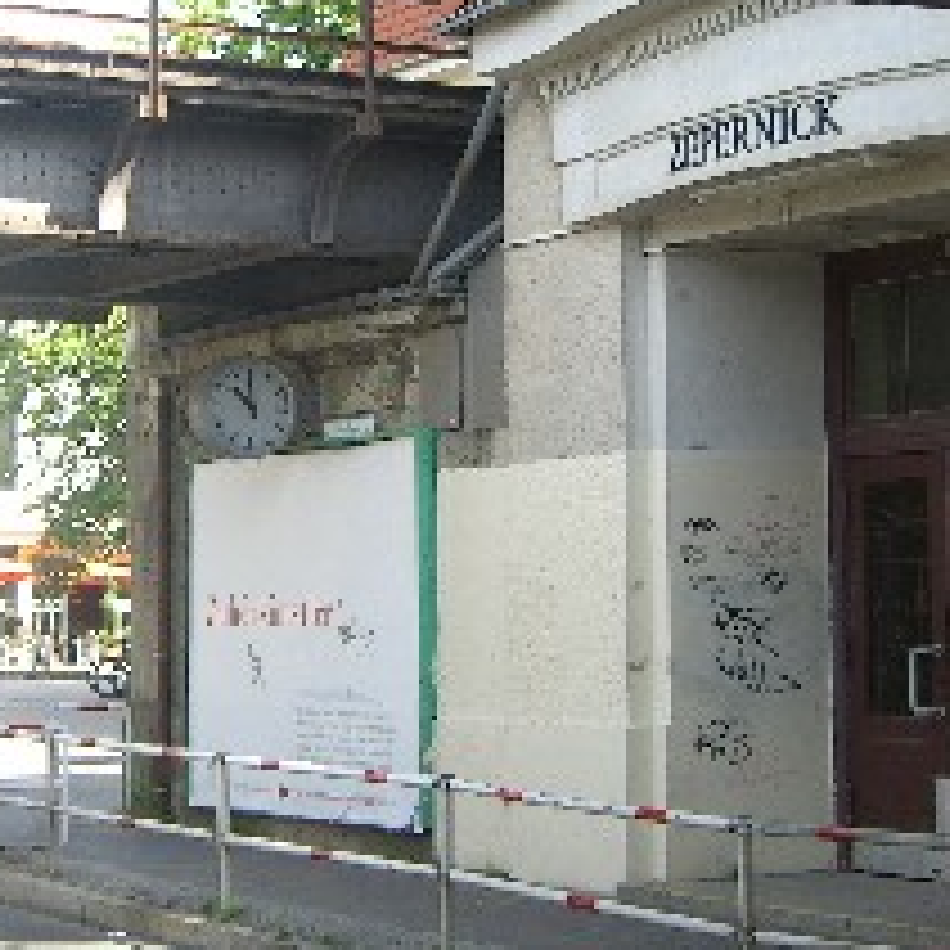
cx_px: 398
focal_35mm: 93
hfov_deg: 18.7
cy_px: 349
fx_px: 2888
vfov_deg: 18.6
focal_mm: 7.9
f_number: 2.8
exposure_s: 1/200
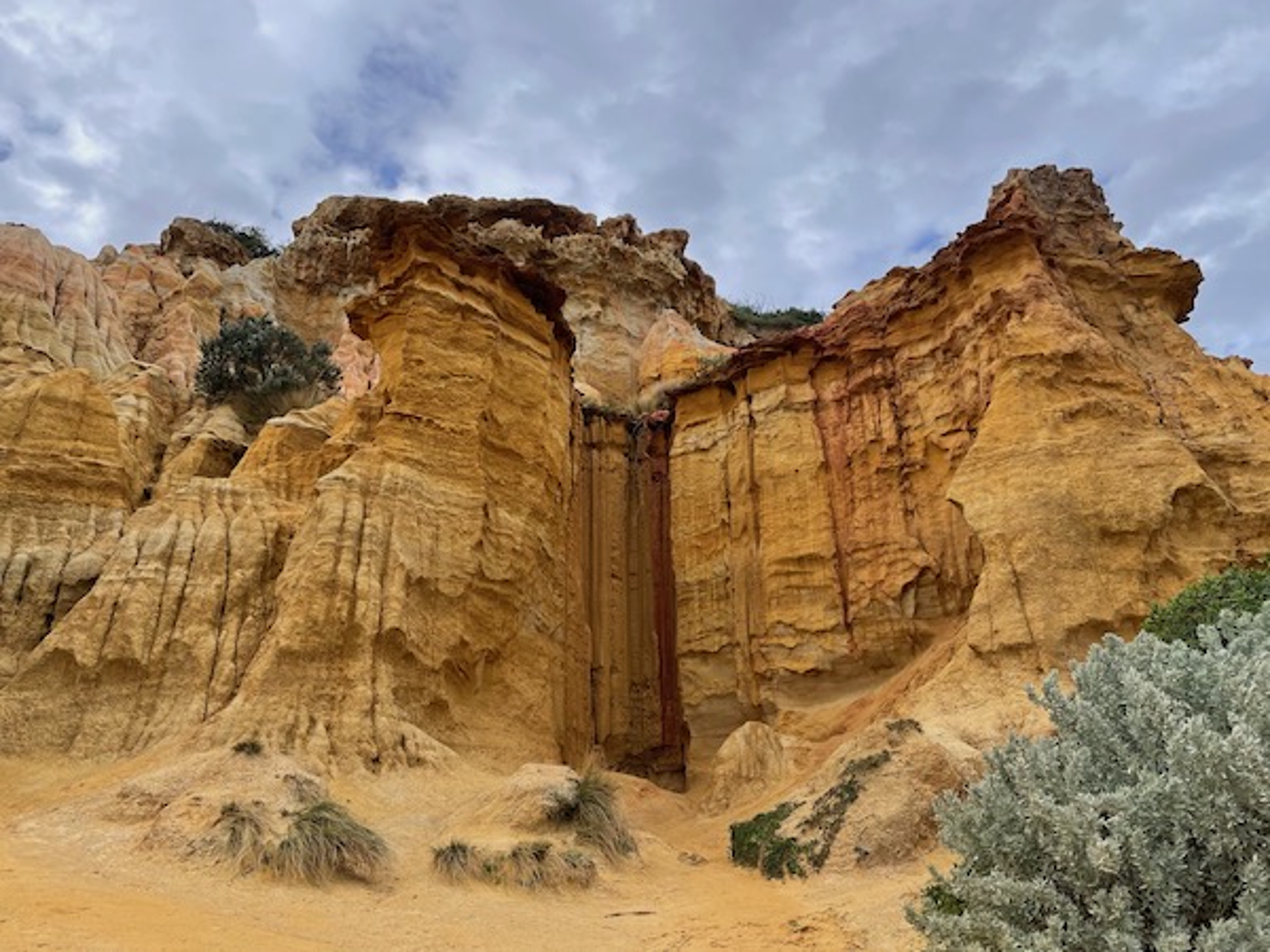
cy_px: 476
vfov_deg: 53.1
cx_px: 635
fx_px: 954
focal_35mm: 26
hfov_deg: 67.3
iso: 32
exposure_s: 1/1006
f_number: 1.6
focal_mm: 4.2
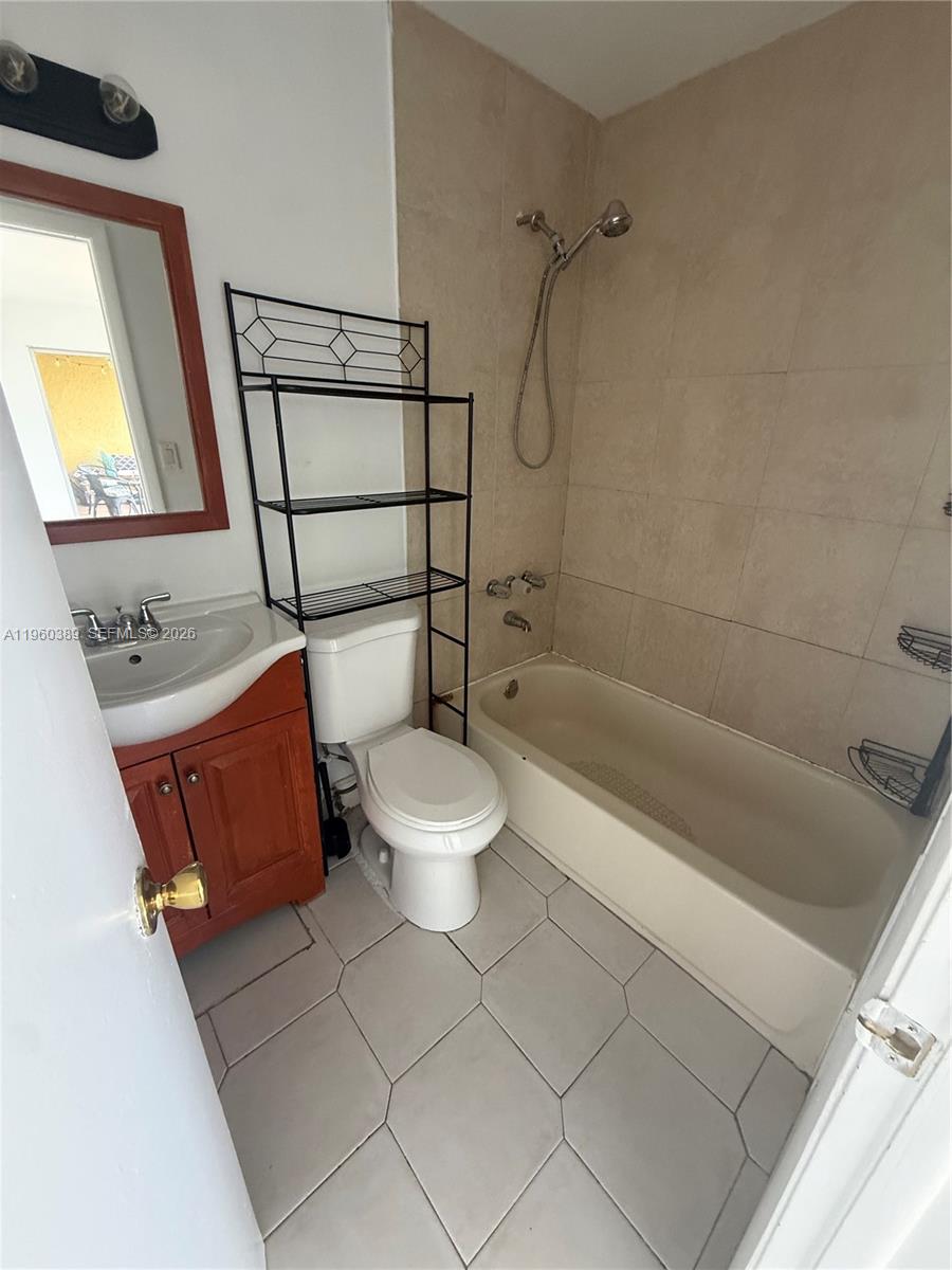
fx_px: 513
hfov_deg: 85.7
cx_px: 476
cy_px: 635
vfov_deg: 102.1
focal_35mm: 14
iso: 400
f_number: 2.2
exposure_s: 1/60
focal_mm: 2.22
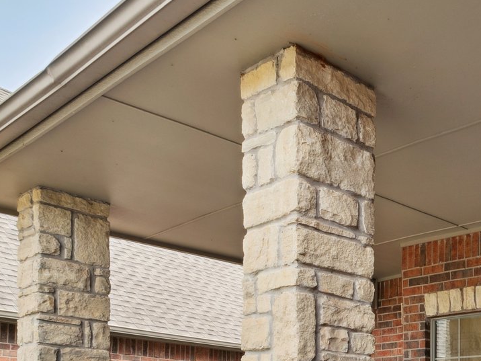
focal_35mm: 45
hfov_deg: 34.2
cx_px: 576
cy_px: 425
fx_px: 619
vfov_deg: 28.5
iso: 200
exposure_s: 1/200
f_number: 8
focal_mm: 10.8
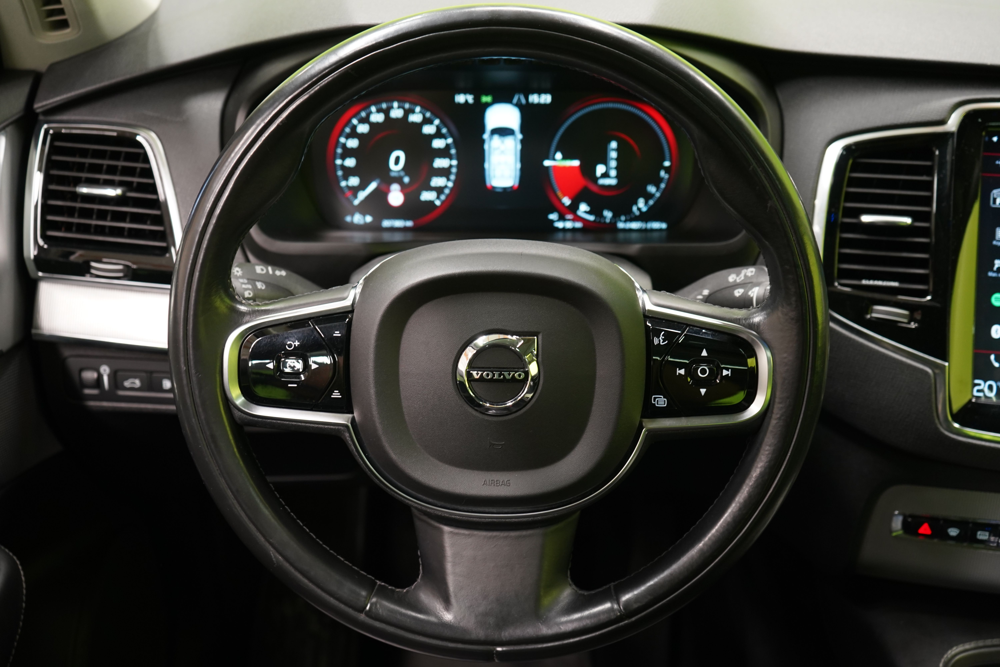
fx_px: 1222
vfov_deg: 30.5
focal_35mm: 44
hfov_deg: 44.5
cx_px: 500
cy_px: 334
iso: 1250
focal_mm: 44
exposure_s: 1/20
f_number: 4.5
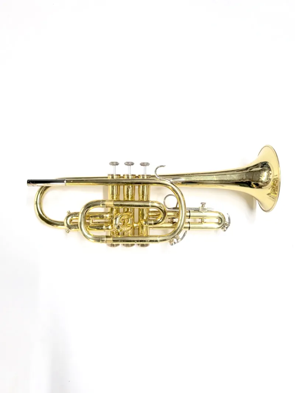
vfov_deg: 67.3
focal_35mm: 26
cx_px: 148
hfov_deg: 53.1
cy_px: 196
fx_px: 295
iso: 200
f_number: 1.8
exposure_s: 1/100
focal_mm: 4.25
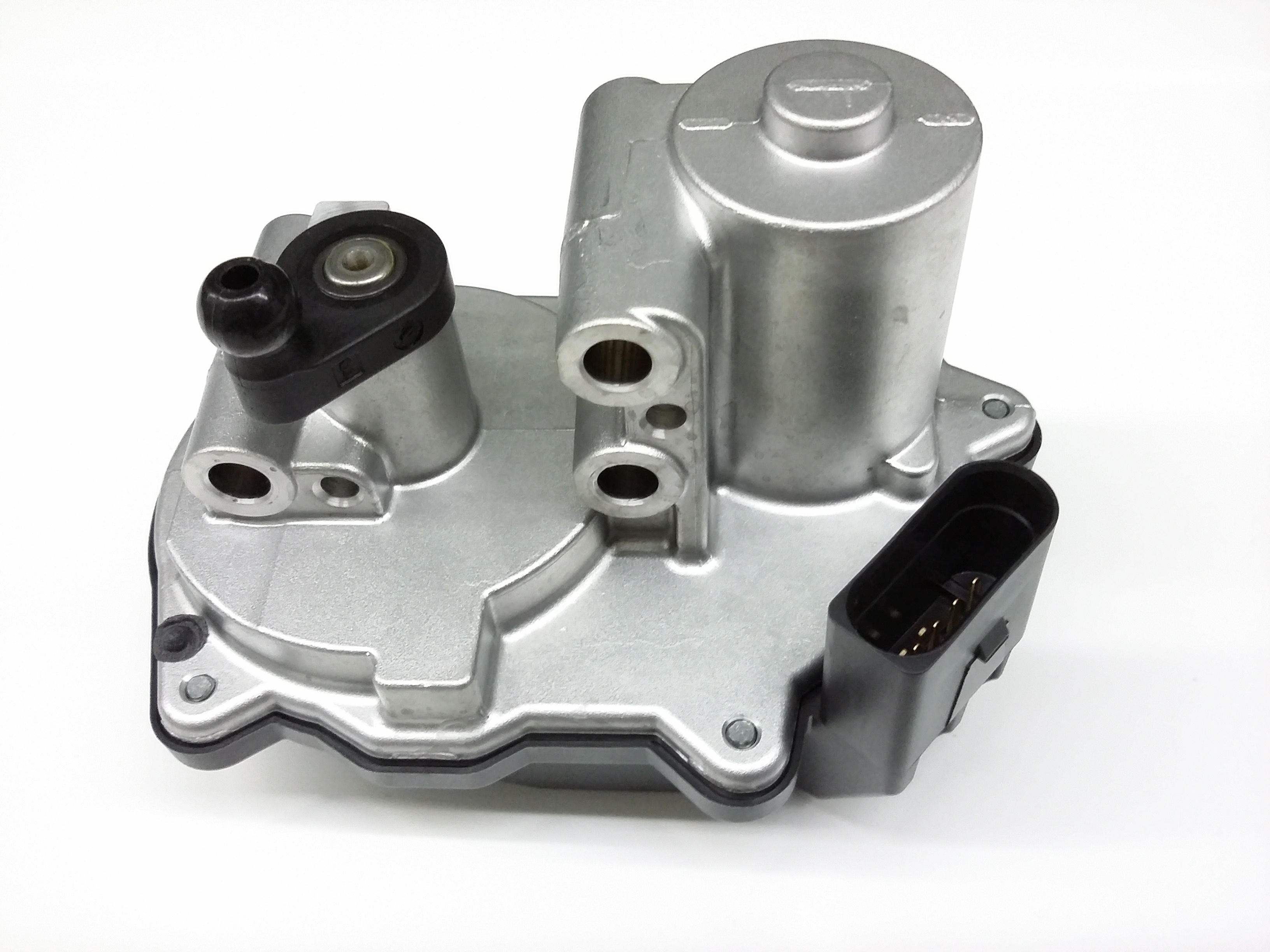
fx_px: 1174
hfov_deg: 56.8
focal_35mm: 32
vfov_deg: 44.2
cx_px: 635
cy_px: 476
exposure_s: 1/15
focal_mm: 3.4
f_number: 2.4
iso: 250
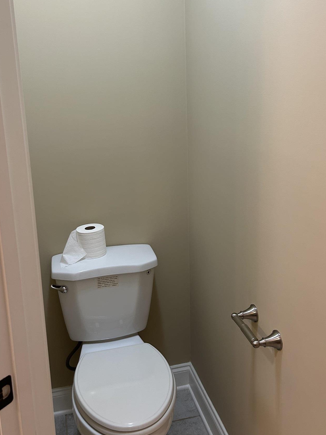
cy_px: 186
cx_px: 181
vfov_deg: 51.2
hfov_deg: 39.6
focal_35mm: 36
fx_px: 452
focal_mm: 5.7
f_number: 1.5
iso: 125
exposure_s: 1/120
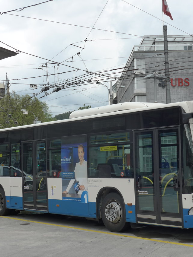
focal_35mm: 69
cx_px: 108
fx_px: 513
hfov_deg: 21.3
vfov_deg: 28.2
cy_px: 132
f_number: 3.2
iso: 160
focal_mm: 10.1
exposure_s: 1/400
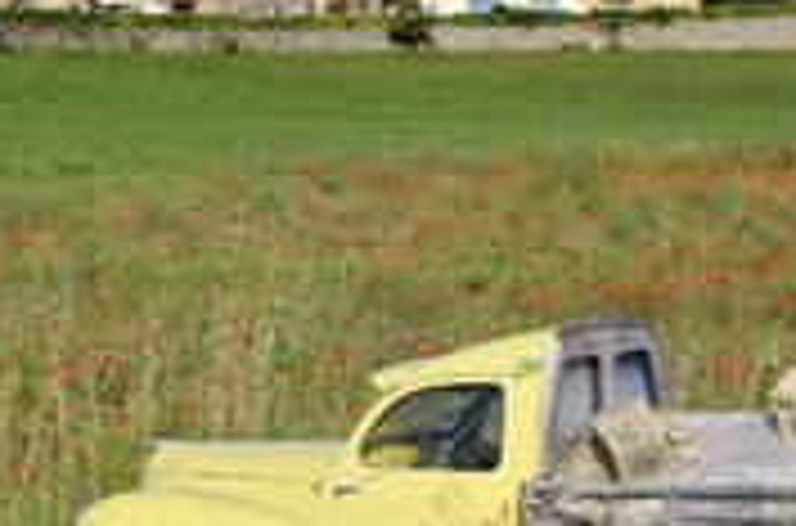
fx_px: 2734
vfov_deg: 11.0
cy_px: 157
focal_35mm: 124
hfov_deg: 16.5
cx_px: 286
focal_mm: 52
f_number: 10
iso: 200
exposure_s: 1/500
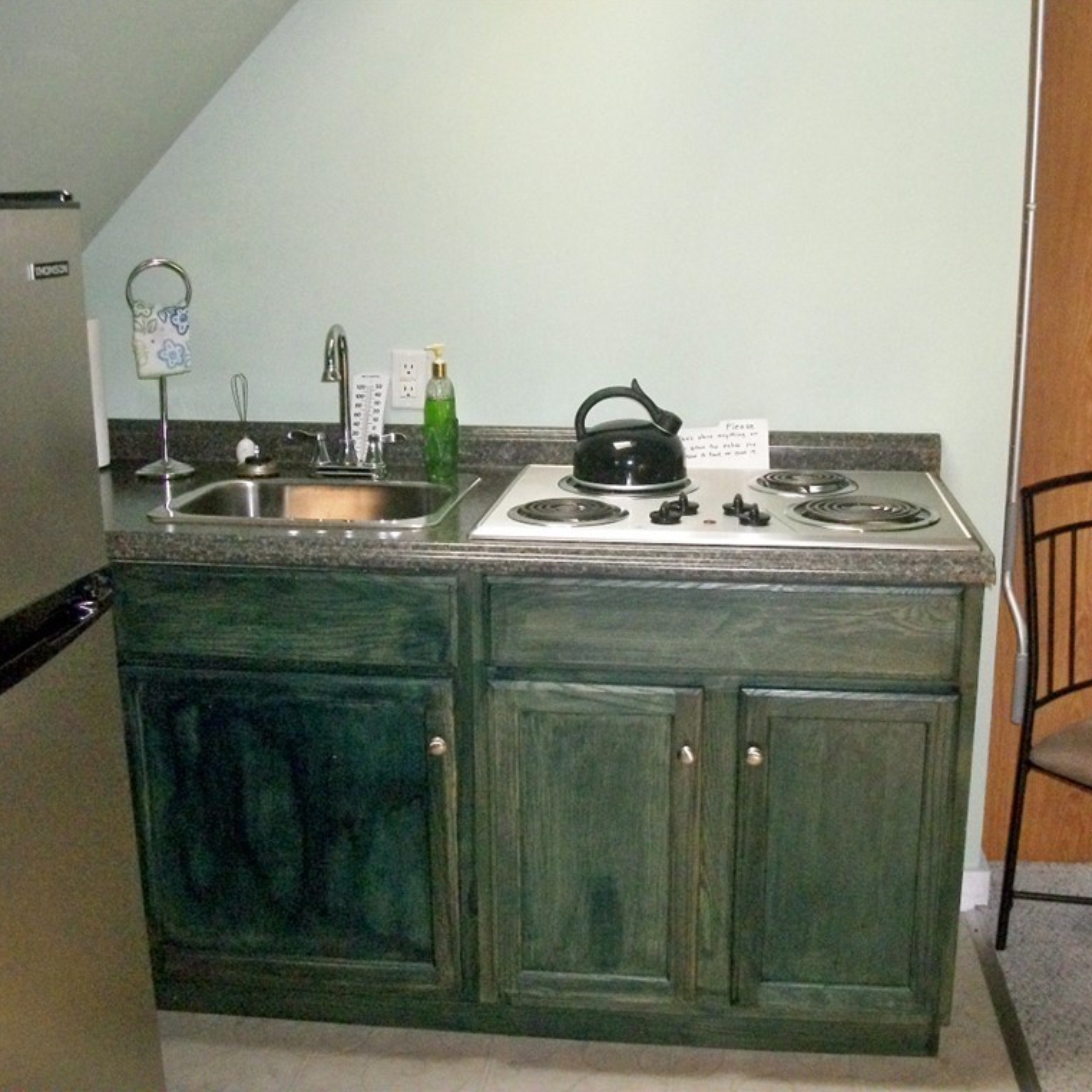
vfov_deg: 43.9
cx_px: 583
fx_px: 1356
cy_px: 543
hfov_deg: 43.8
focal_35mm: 38
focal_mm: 5.7
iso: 400
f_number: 2.9
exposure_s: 1/125
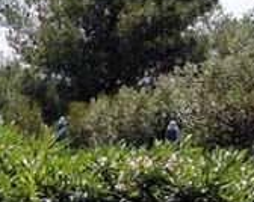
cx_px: -139
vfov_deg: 5.9
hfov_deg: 7.3
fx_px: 1960
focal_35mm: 261
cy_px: 82
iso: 100
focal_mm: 17.8
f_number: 7.4
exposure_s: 1/388
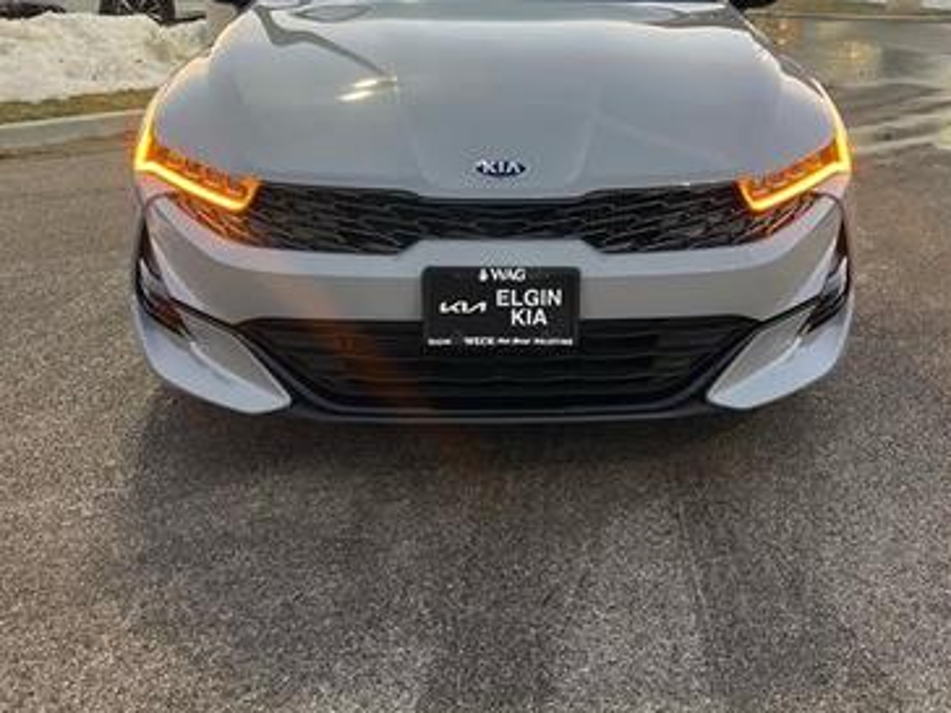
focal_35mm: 36
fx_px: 989
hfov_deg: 51.3
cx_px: 512
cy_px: 222
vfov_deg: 39.1
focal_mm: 5.7
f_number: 1.5
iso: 80
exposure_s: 1/121
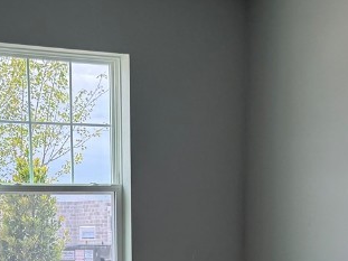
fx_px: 794
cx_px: 57
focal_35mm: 79
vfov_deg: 17.7
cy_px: 321
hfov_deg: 24.2
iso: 100
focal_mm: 6.76
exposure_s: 1/571
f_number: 1.78
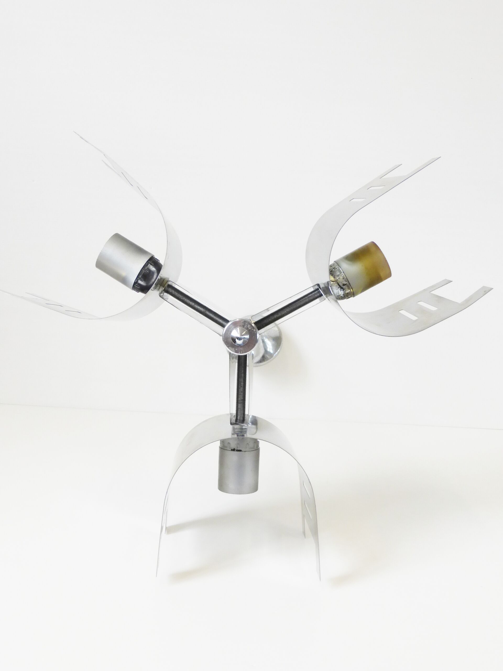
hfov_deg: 45.4
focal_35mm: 31
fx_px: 601
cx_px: 252
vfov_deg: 58.4
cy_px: 336
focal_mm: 5.4
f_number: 3.6
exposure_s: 1/60
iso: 100
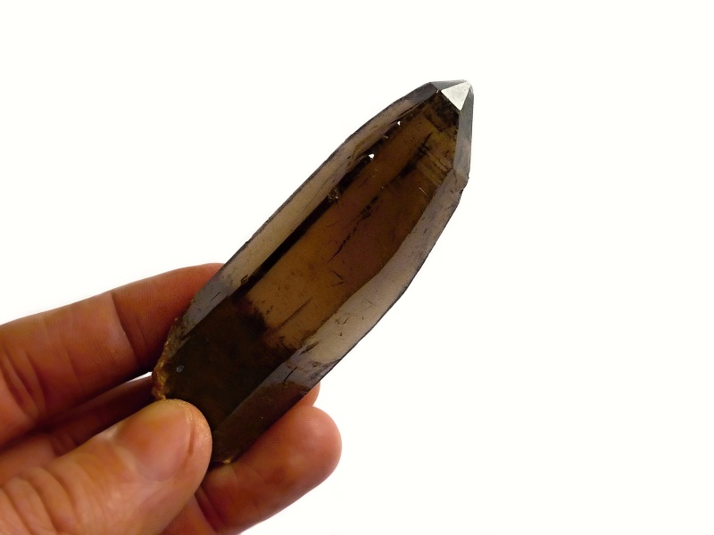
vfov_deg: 51.4
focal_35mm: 27
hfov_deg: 65.3
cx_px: 357
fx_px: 557
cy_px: 268
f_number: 2.8
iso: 400
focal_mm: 4.8
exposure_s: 1/20
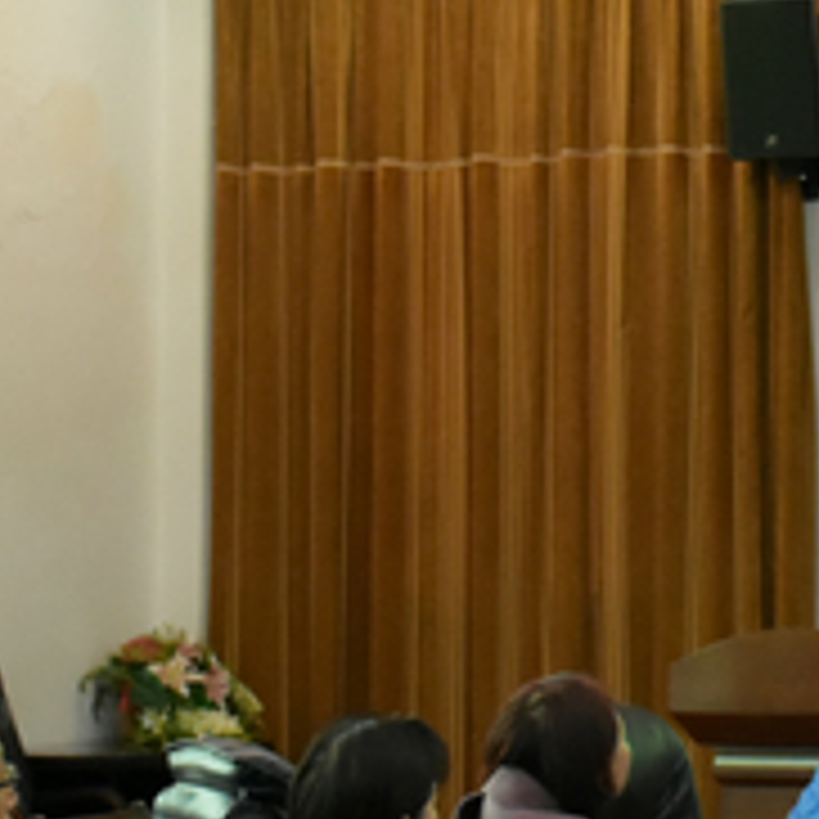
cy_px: 268
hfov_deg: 11.8
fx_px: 3908
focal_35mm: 146
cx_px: 891
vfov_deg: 11.9
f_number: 4.5
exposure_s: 1/50
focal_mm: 26
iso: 3200
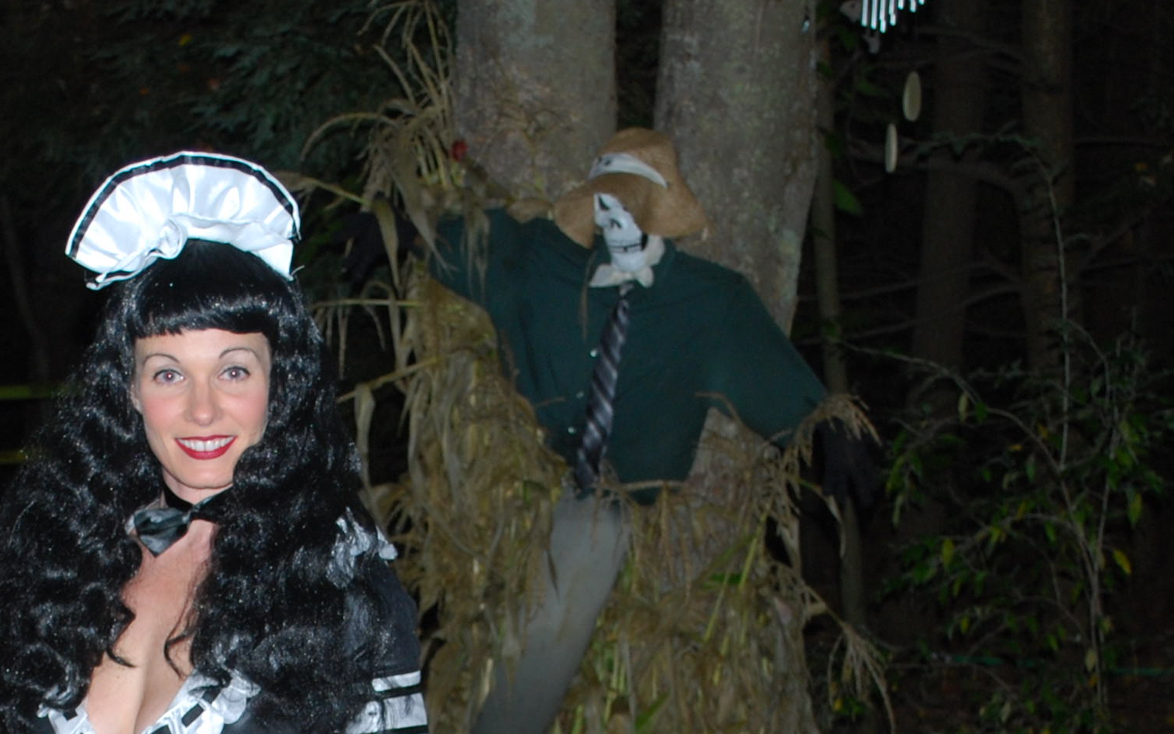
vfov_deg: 14.7
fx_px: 2752
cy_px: 897
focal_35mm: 86
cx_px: 312
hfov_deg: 23.9
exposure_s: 1/60
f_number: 4
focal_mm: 22
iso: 220
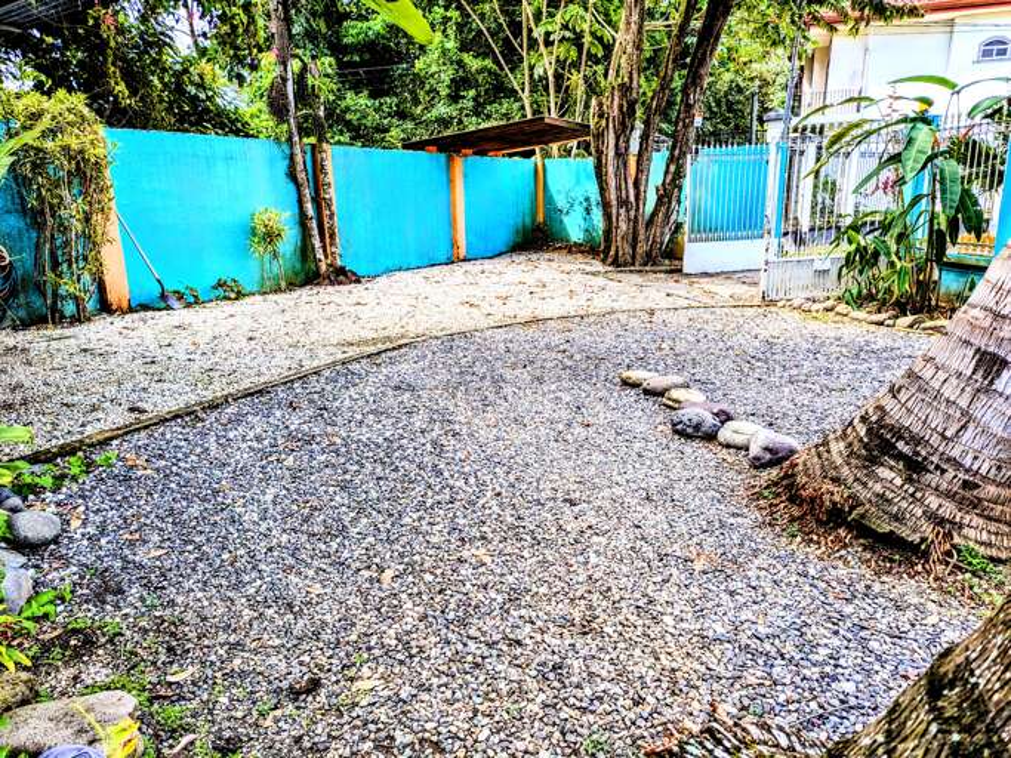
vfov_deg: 56.8
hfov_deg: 71.6
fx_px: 701
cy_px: 379
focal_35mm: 24
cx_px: 506
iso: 41
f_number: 1.85
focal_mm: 6.81
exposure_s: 1/432
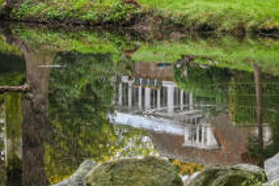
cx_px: 172
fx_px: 868
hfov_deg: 18.2
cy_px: -15
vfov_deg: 12.0
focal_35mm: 112
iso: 400
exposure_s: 1/60
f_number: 8
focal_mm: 50
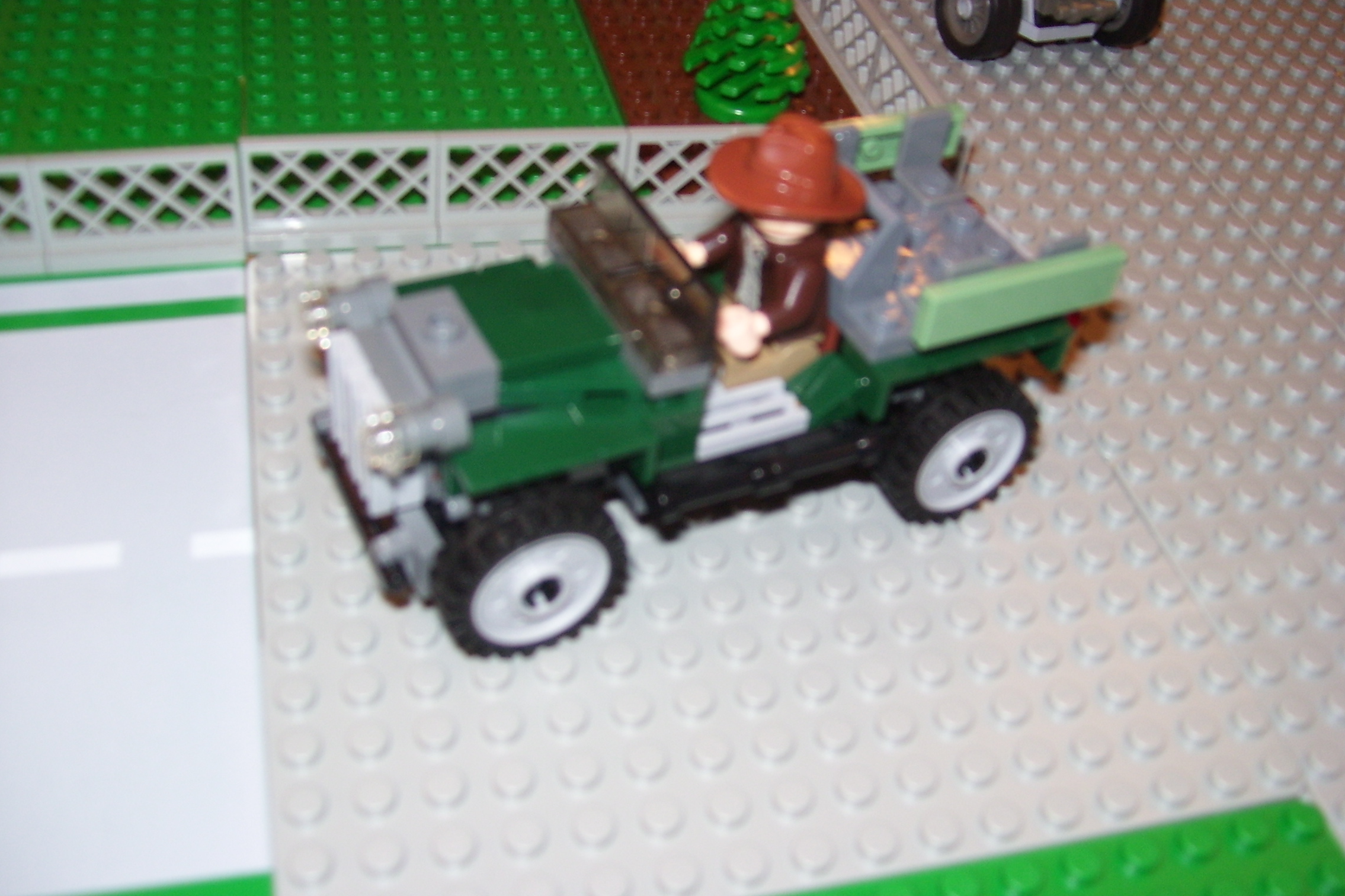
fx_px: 1420
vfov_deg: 35.0
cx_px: 663
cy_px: 457
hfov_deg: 50.7
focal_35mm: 38
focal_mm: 6
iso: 80
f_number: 2.7
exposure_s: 1/60
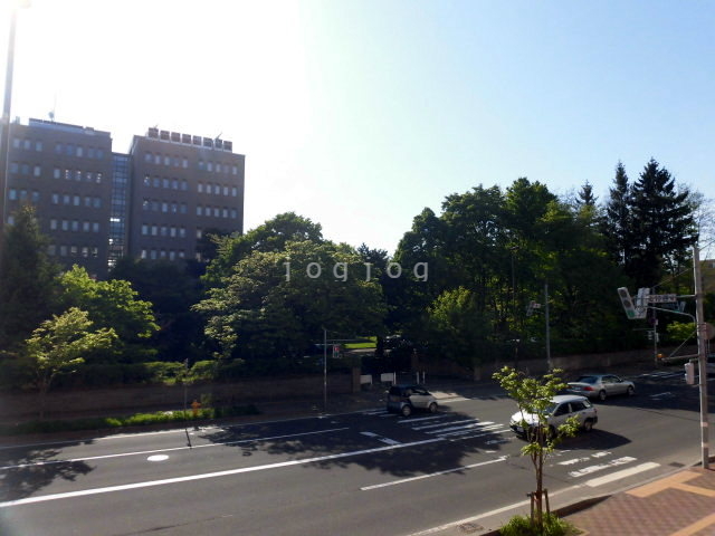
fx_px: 496
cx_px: 358
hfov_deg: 71.6
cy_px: 268
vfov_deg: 56.8
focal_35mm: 24
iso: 100
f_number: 7.8
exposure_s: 1/200
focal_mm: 4.3
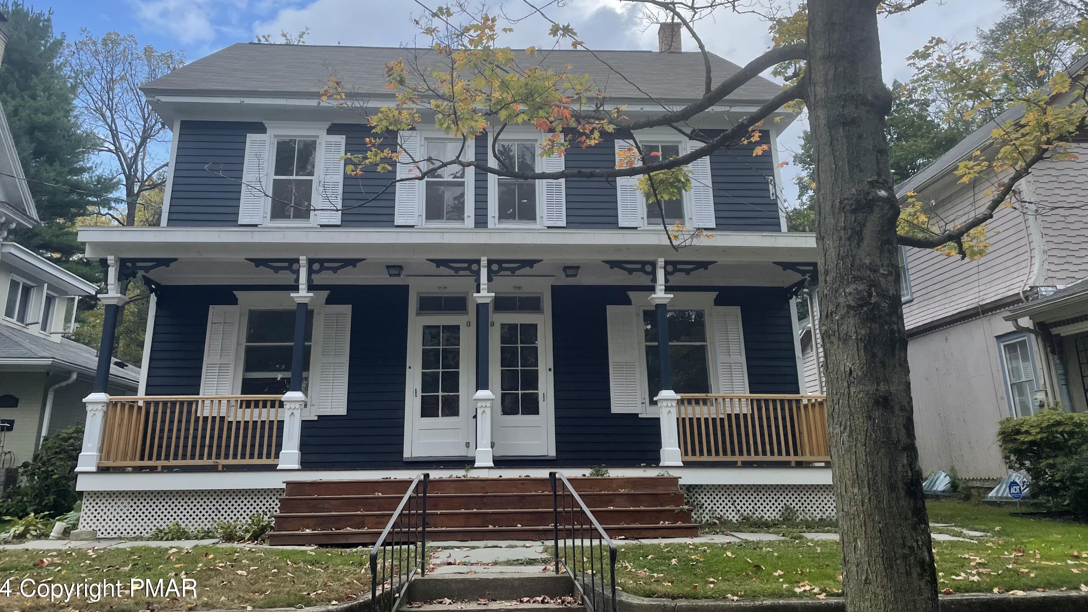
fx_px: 865
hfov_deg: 64.3
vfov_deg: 38.4
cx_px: 515
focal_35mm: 30
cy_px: 196
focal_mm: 4.2
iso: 32
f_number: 1.6
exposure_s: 1/1383
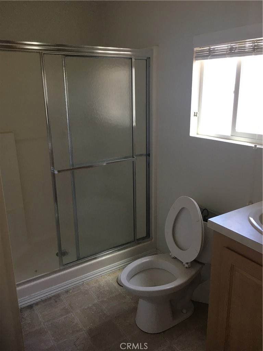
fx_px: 294
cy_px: 176
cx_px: 132
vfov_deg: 61.7
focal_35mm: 29
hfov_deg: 48.2
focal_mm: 4.15
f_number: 2.2
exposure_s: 1/30
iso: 25
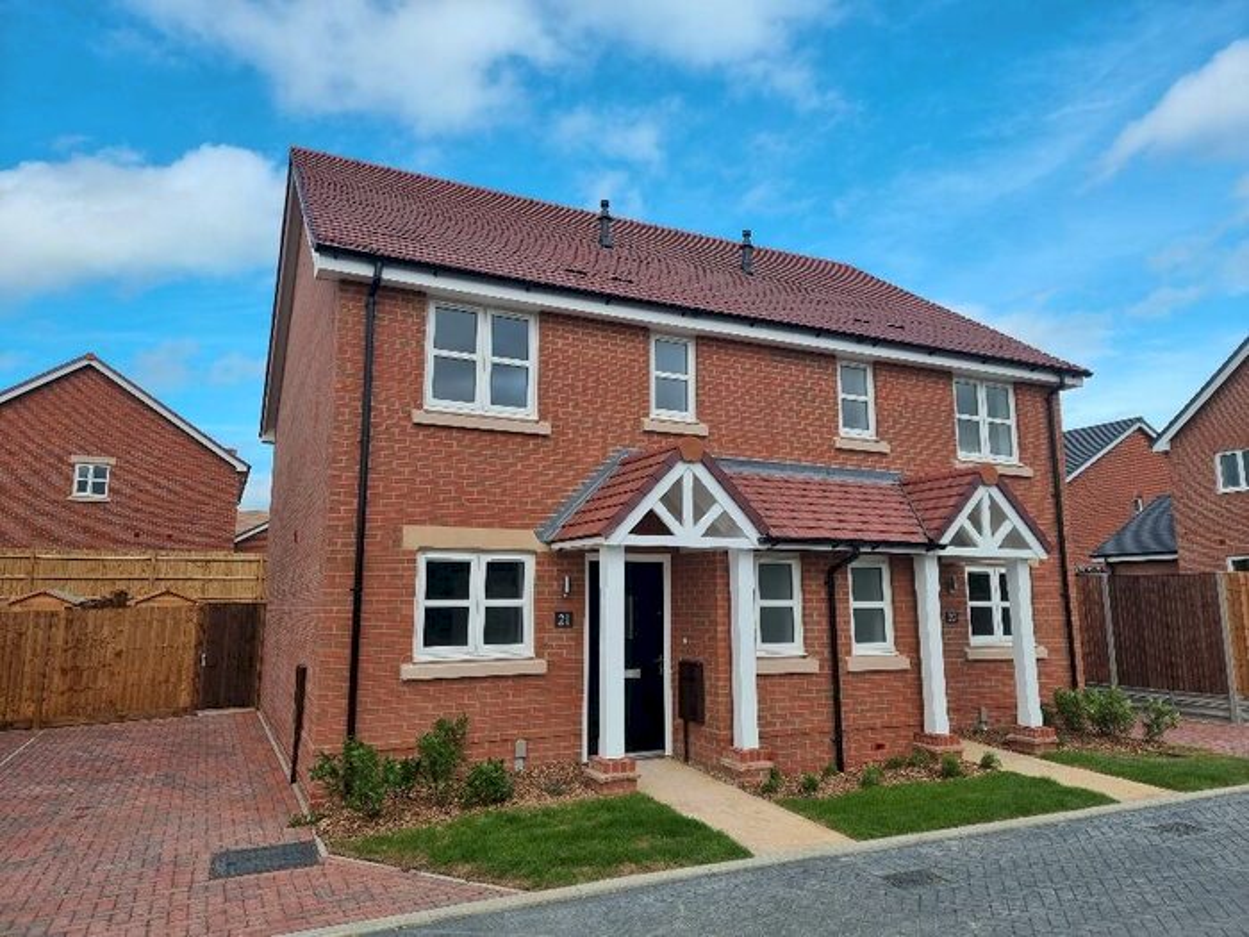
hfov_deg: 71.6
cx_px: 624
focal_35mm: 24
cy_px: 468
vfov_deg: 56.8
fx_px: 866
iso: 50
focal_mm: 6.7
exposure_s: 1/684
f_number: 1.8
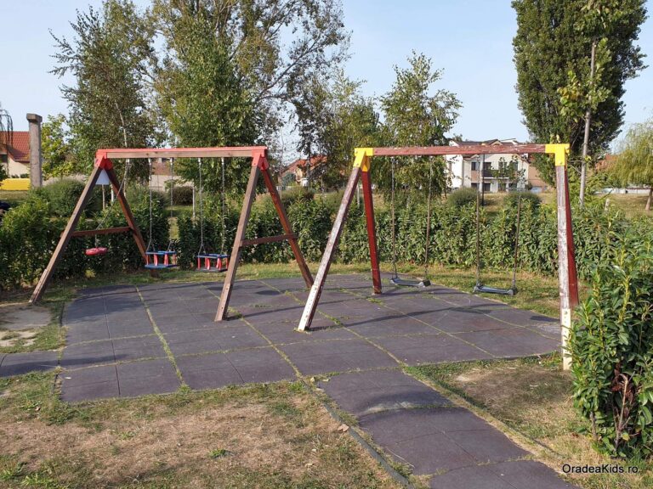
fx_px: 490
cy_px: 244
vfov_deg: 53.1
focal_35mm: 26
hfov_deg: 67.3
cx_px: 326
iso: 50
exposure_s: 1/786
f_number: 2.4
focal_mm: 4.3
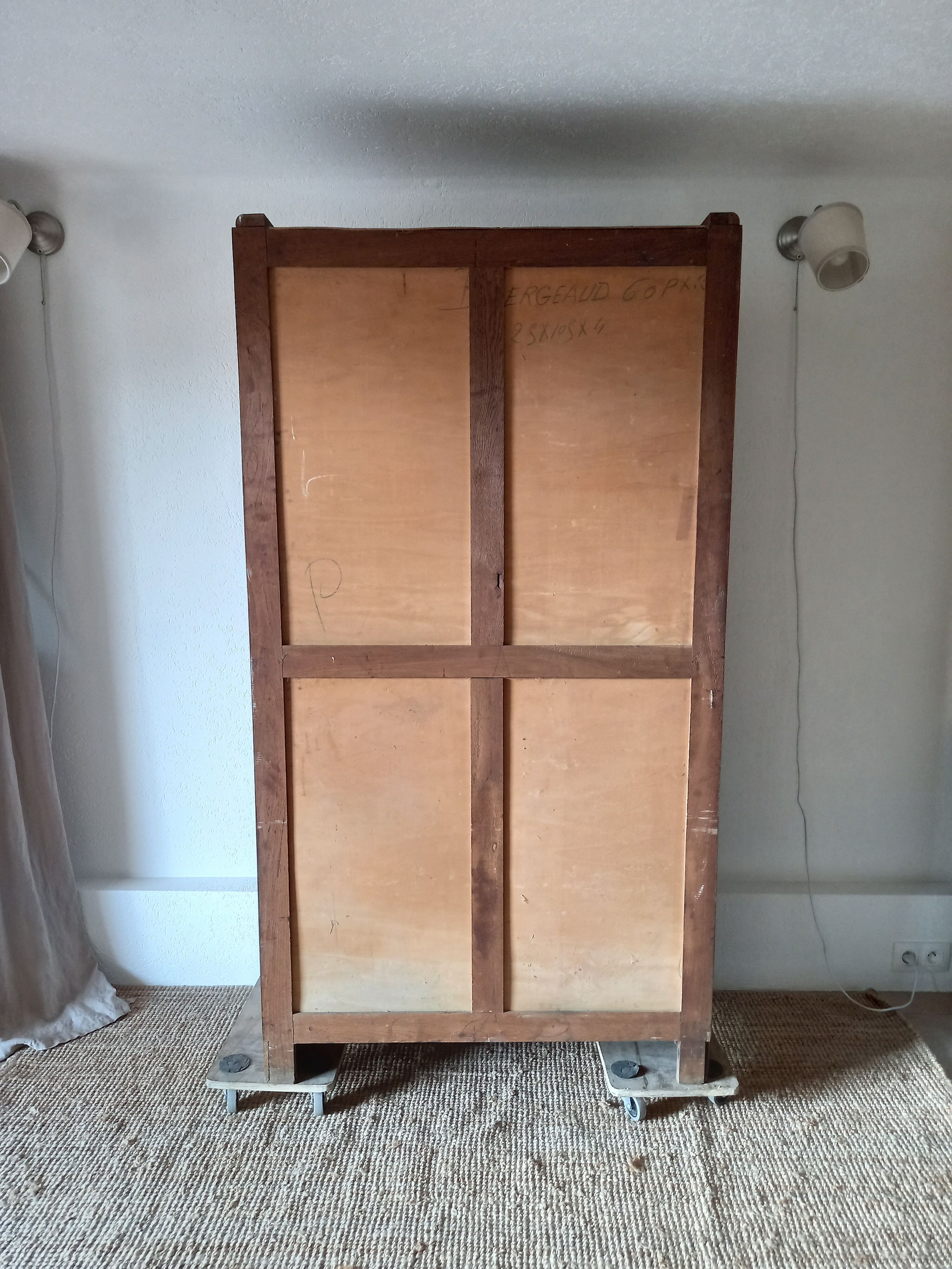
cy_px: 634
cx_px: 476
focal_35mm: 25
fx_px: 917
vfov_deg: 69.4
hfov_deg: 54.9
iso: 200
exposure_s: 1/50
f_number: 2
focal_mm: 4.6
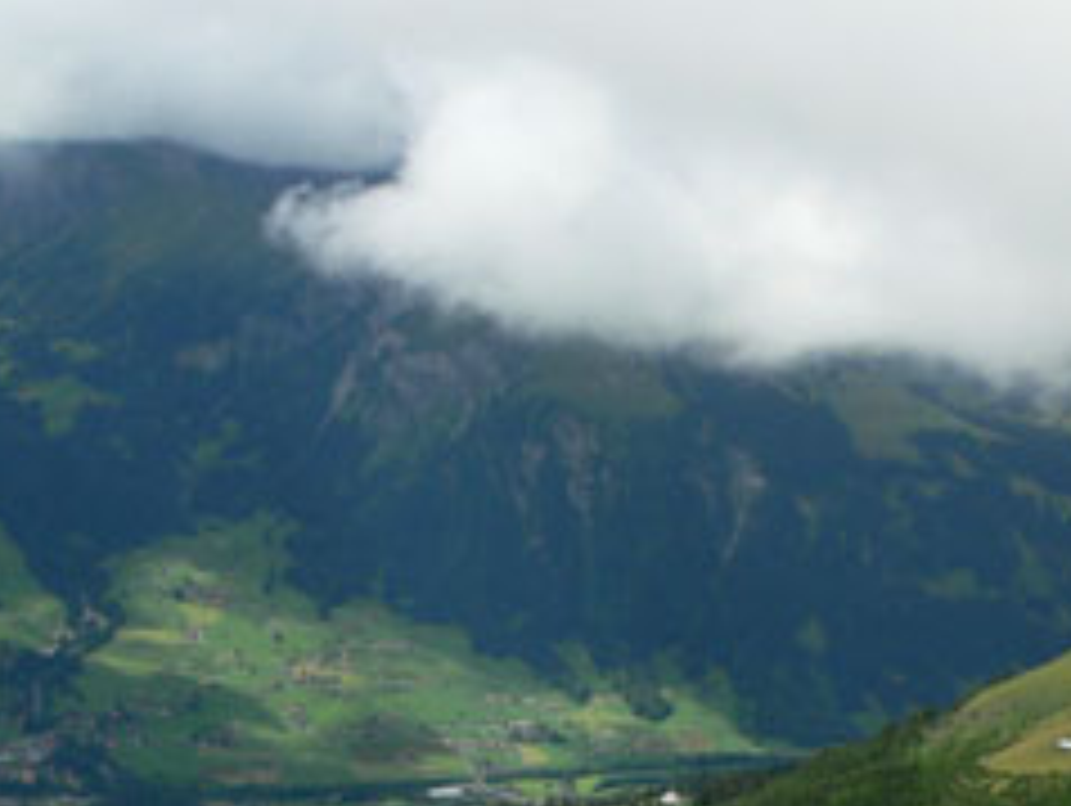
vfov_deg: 21.2
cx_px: 742
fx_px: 2106
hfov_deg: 28.3
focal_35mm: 68
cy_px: 716
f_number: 8
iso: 100
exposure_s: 1/250
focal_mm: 6
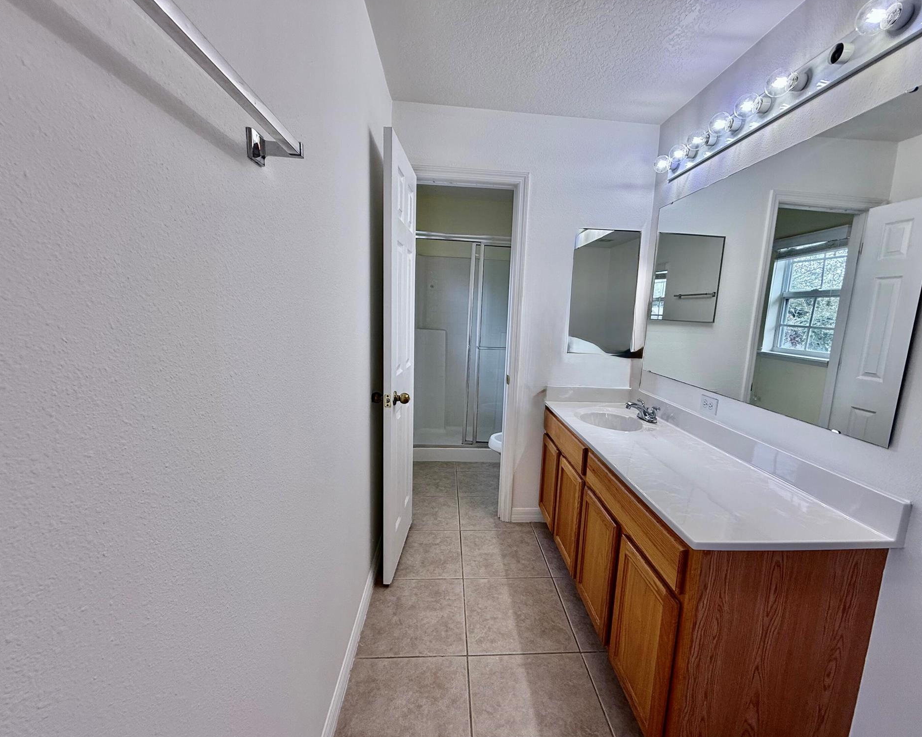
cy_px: 373
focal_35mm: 15
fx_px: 409
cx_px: 485
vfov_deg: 84.0
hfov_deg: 96.7
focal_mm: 2.22
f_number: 2.2
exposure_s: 1/120
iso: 80
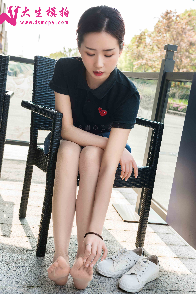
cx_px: 98
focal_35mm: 48
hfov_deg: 28.1
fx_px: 392
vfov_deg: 41.1
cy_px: 147
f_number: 6.3
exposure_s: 1/80
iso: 125
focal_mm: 48
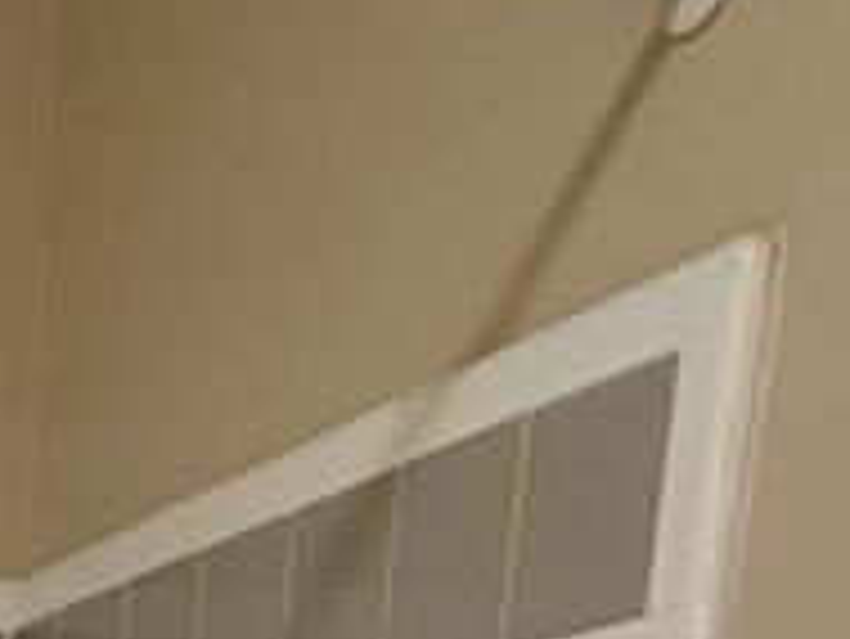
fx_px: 2187
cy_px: 1647
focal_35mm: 89
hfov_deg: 18.8
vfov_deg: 12.2
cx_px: -499
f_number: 2.2
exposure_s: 1/60
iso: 250
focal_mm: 2.22
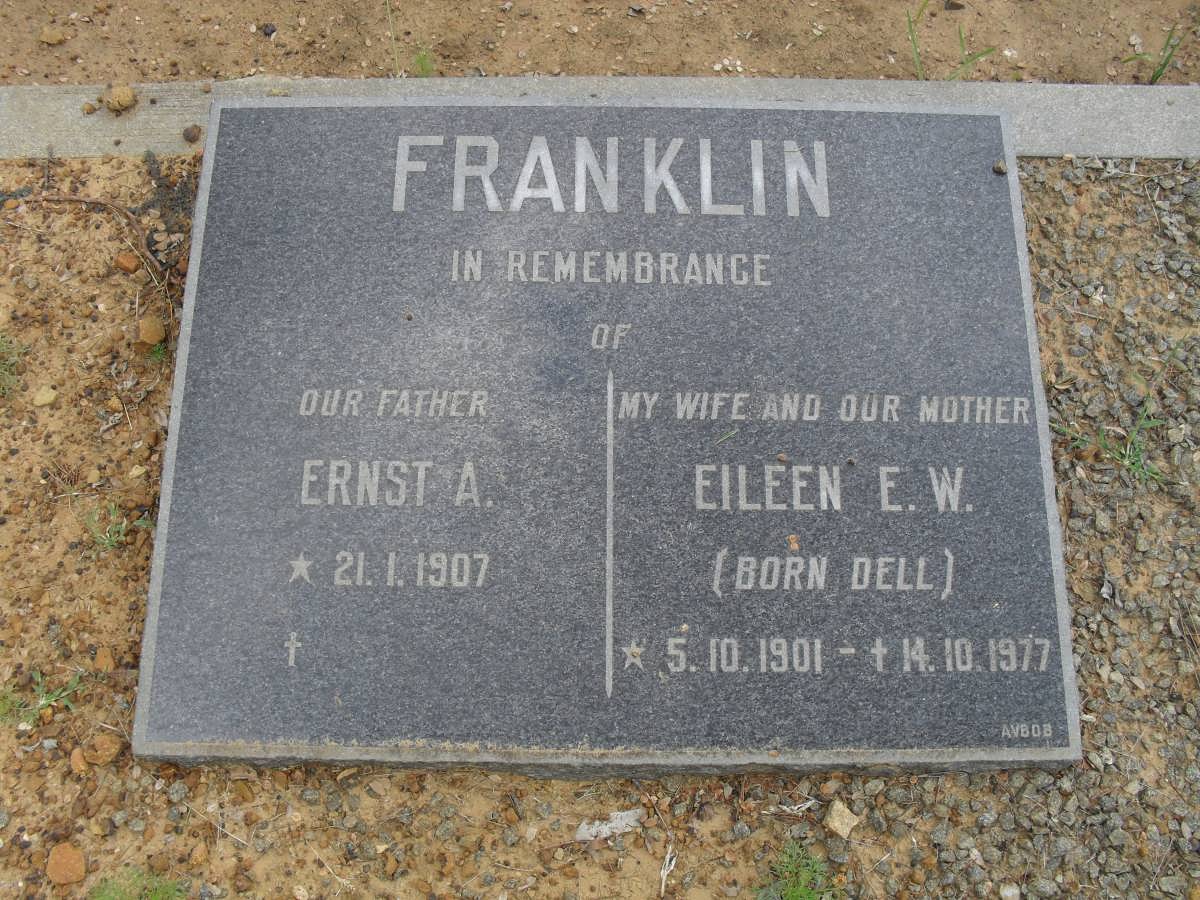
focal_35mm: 35
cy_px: 450
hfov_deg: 52.6
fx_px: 1213
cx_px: 600
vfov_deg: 40.7
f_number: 3.2
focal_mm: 6.3
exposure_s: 1/350
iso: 100
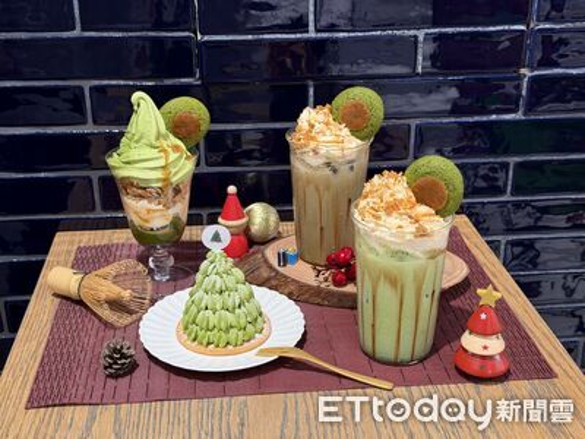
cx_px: 292
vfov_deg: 30.3
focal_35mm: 48
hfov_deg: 39.7
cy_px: 220
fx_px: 811
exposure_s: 1/60
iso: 125
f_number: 1.78
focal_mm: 6.76
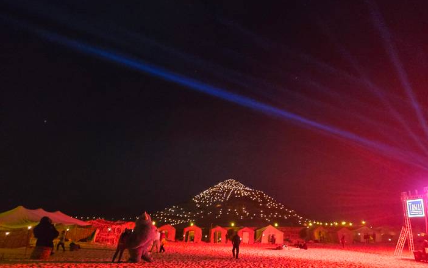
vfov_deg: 49.2
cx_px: 218
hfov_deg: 72.5
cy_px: 150
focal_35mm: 25
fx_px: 292
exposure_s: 1/15
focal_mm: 5.4
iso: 2000
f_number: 1.8
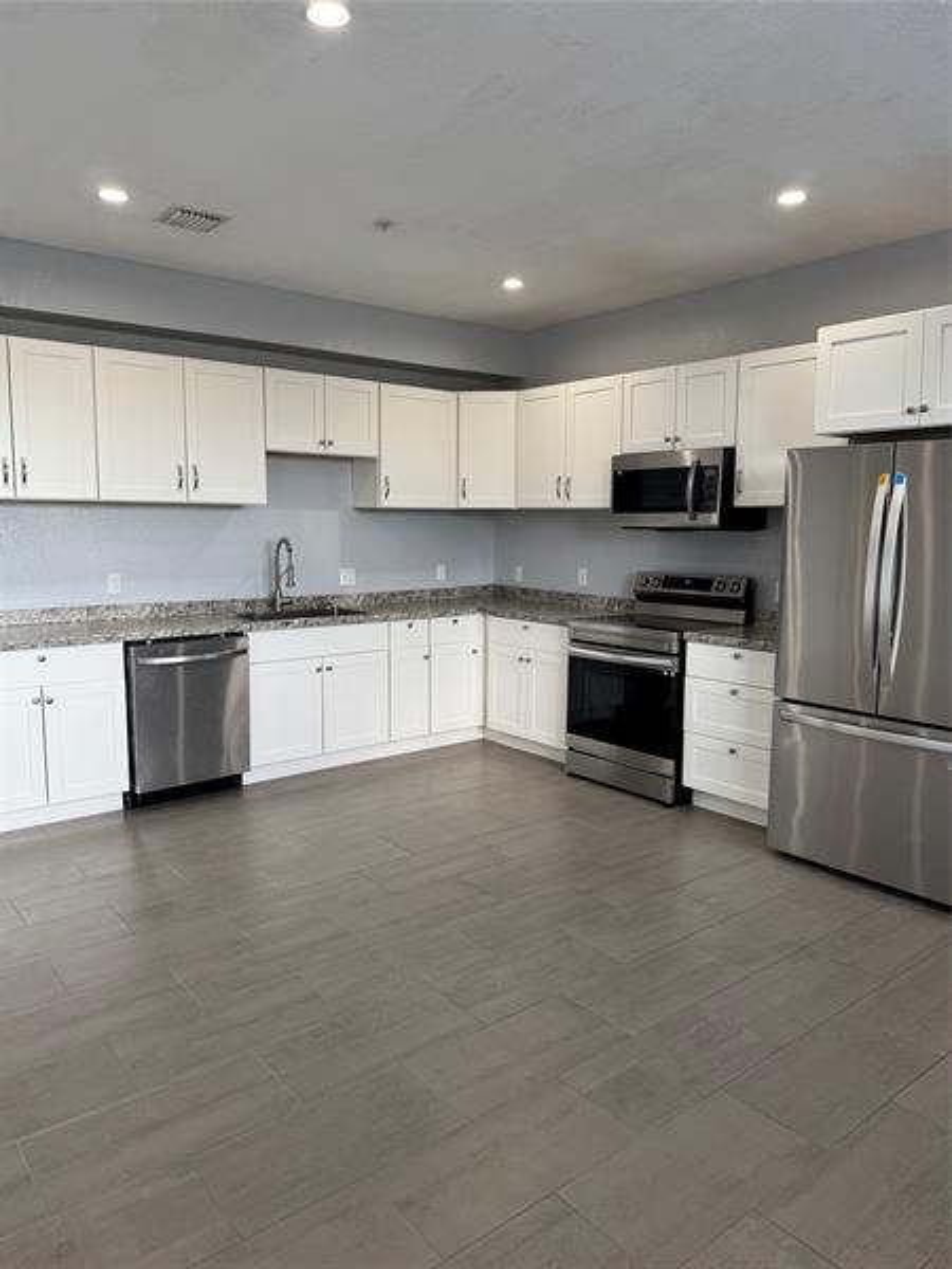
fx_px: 880
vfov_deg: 71.6
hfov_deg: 56.8
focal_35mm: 24
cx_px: 476
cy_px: 634
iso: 125
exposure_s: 1/120
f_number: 1.78
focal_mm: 6.76
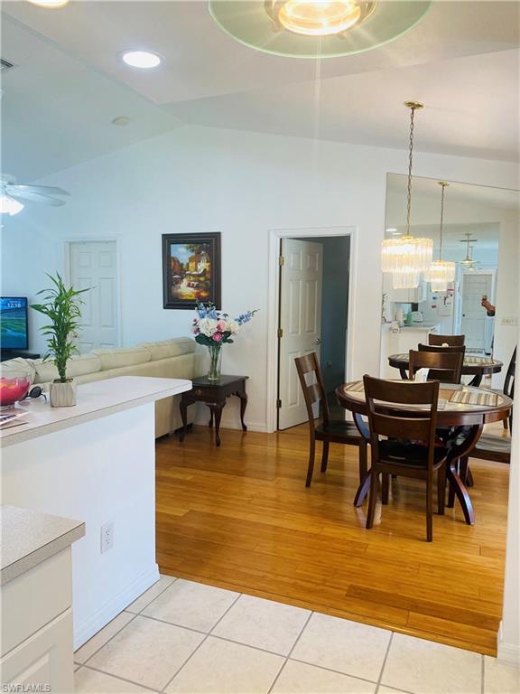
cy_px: 347
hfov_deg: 53.1
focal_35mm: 26
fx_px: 521
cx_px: 260
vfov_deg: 67.3
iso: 125
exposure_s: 1/120
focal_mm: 4.25
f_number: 1.8
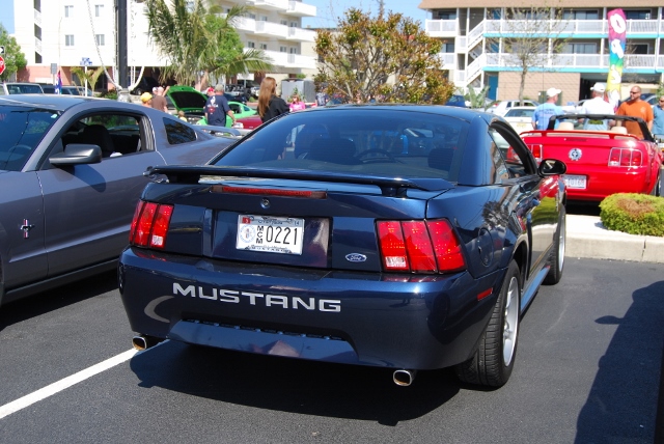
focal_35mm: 45
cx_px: 332
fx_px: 831
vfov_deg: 29.9
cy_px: 222
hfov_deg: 43.6
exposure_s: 1/250
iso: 200
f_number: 8
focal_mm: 30
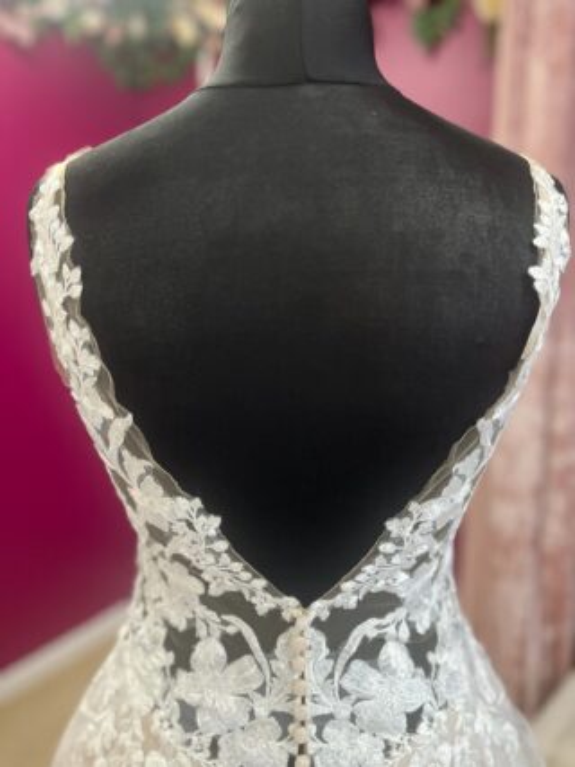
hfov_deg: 53.0
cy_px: 384
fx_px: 576
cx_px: 288
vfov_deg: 67.3
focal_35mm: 26
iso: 160
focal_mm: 5.1
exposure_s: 1/50
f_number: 1.6
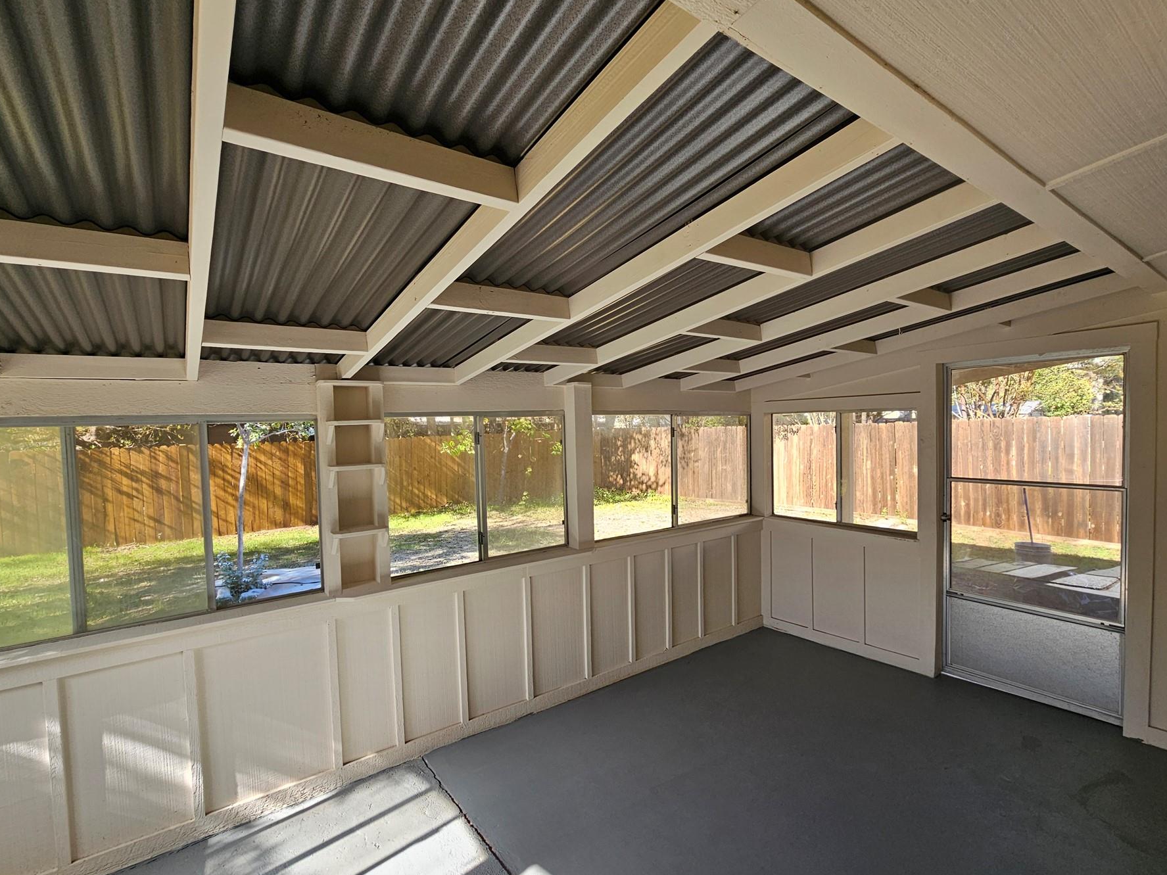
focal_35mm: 15
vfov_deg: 81.7
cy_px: 448
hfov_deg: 98.1
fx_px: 506
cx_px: 563
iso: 50
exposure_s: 1/194
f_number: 2.2
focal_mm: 2.2
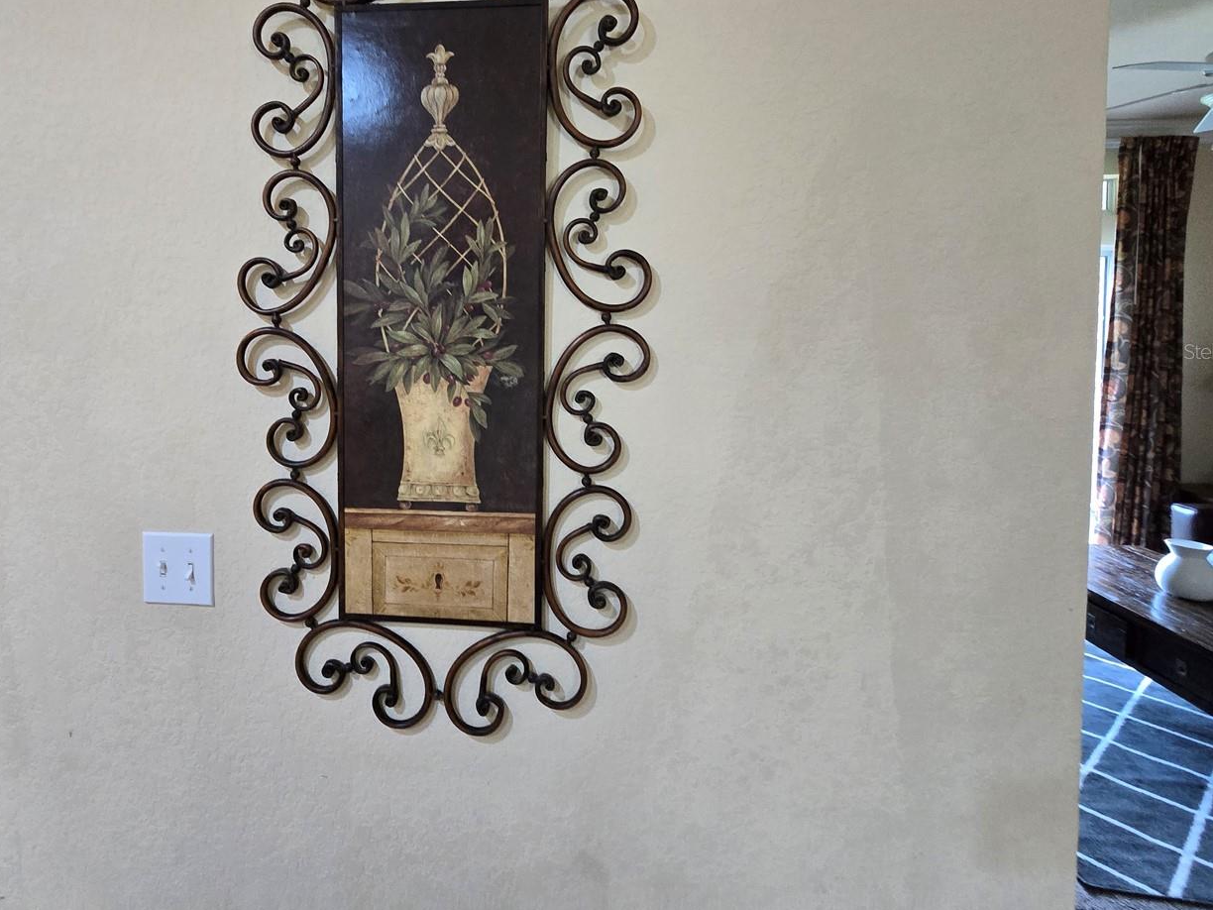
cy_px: 351
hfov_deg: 89.9
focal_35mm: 17
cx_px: 485
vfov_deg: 73.7
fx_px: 596
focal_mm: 2.2
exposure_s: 1/60
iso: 640
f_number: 2.2
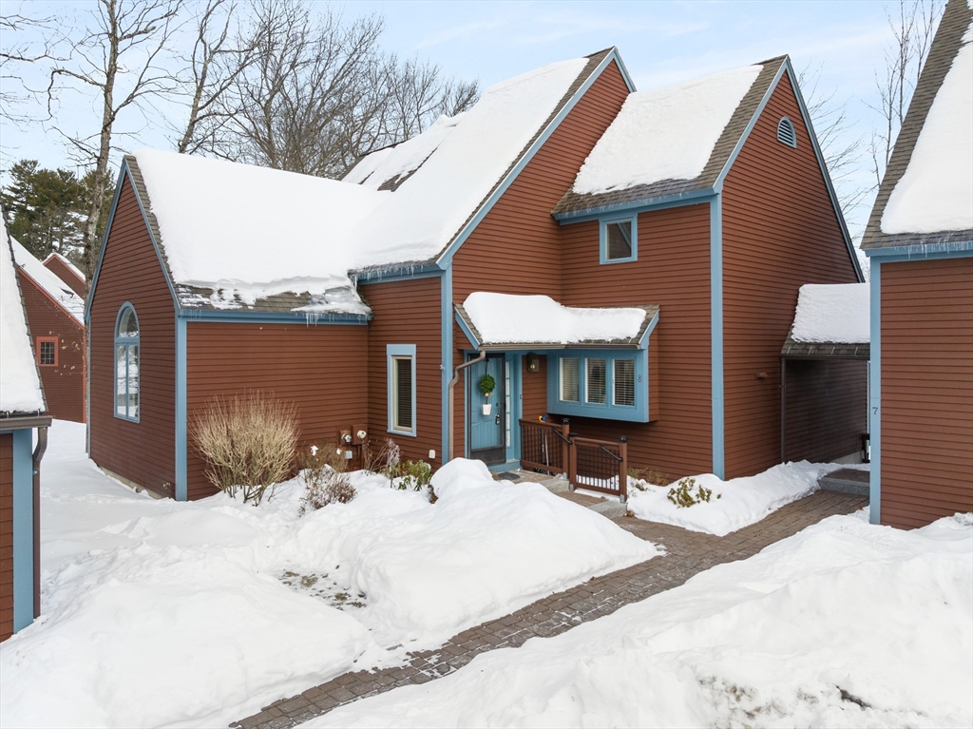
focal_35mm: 24
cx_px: 486
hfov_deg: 71.6
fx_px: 674
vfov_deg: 56.8
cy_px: 364
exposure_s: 1/320
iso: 100
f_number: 4.5
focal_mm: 12.29
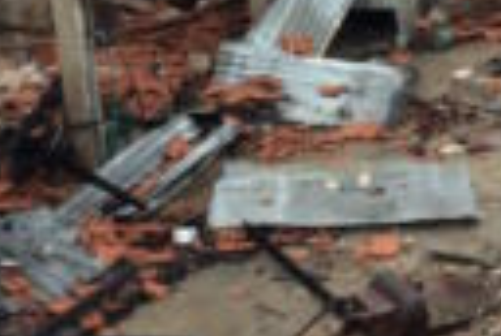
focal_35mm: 94
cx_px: 344
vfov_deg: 14.6
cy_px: 86
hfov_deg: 21.5
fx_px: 1311
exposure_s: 1/119
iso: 32
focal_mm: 4.15
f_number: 2.2
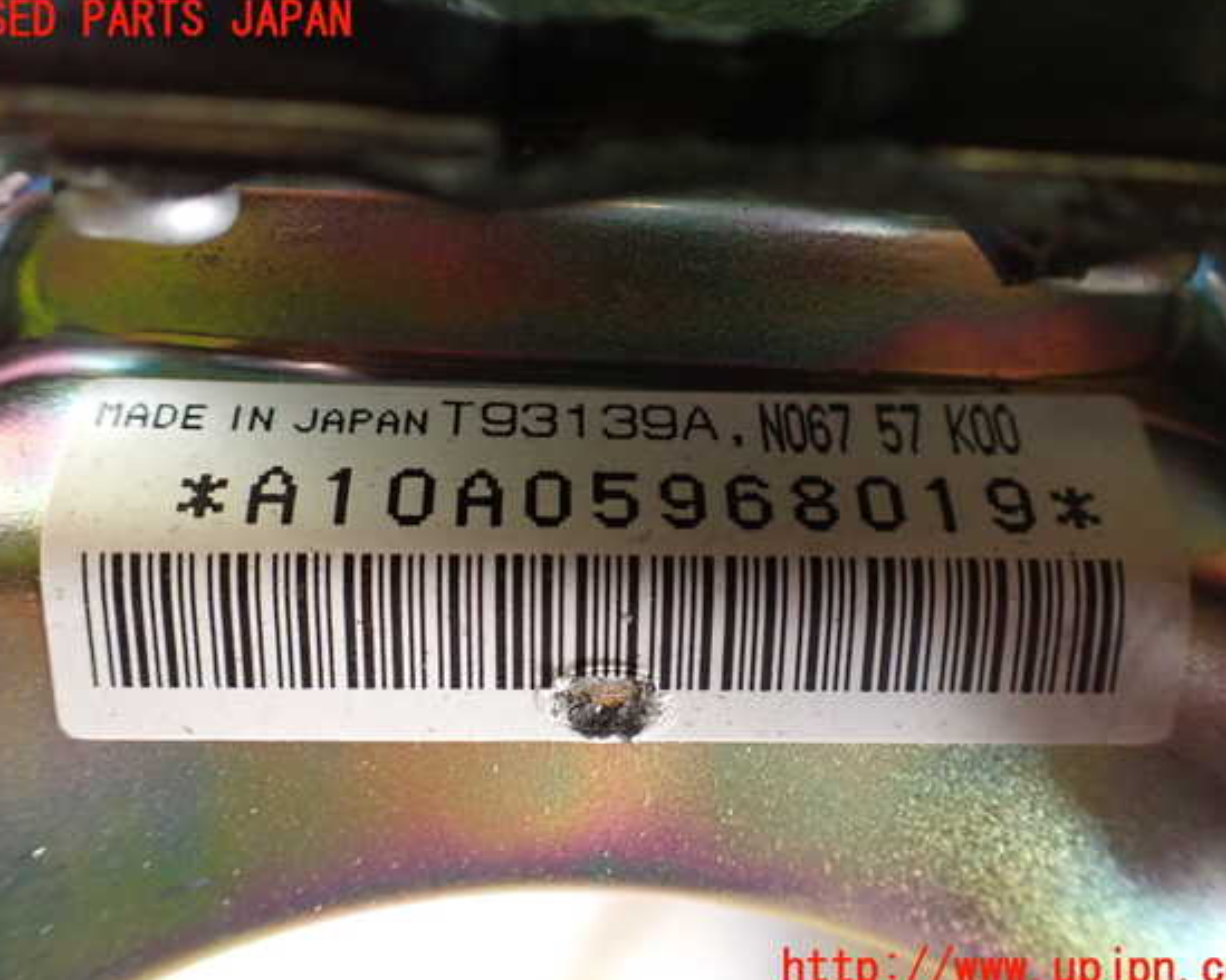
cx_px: 616
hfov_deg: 55.7
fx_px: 1161
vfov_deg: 45.8
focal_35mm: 32
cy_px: 496
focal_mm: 5.4
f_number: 2.3
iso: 1000
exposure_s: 1/30
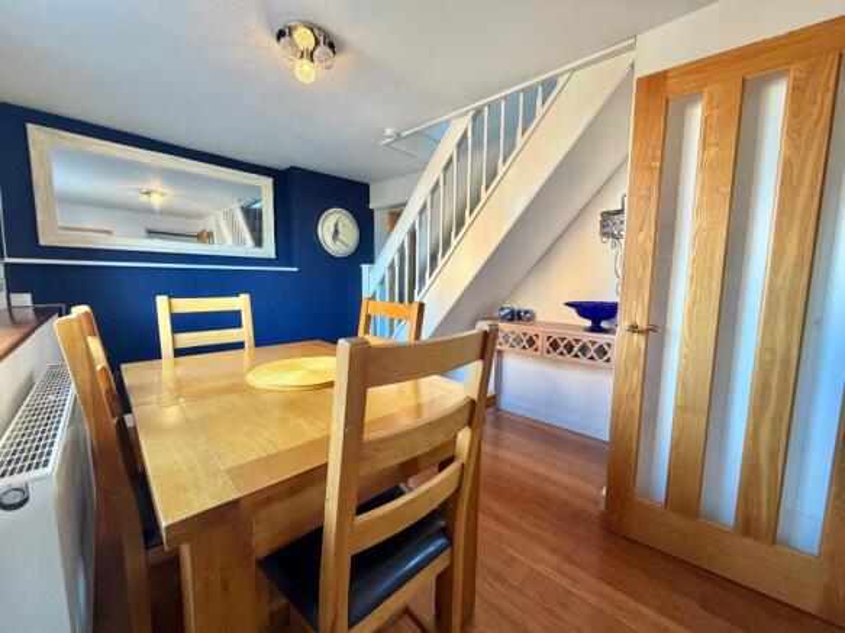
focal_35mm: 14
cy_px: 316
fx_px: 342
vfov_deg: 85.7
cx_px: 422
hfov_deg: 102.1
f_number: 2.2
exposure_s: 1/50
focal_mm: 2.22
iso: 200
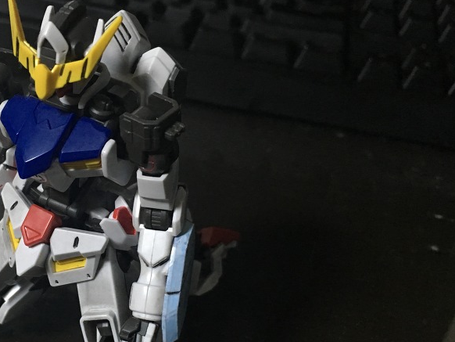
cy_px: 229
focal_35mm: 51
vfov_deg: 28.4
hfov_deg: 36.4
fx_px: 671
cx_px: 102
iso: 200
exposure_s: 1/24
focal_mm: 4.15
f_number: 2.2
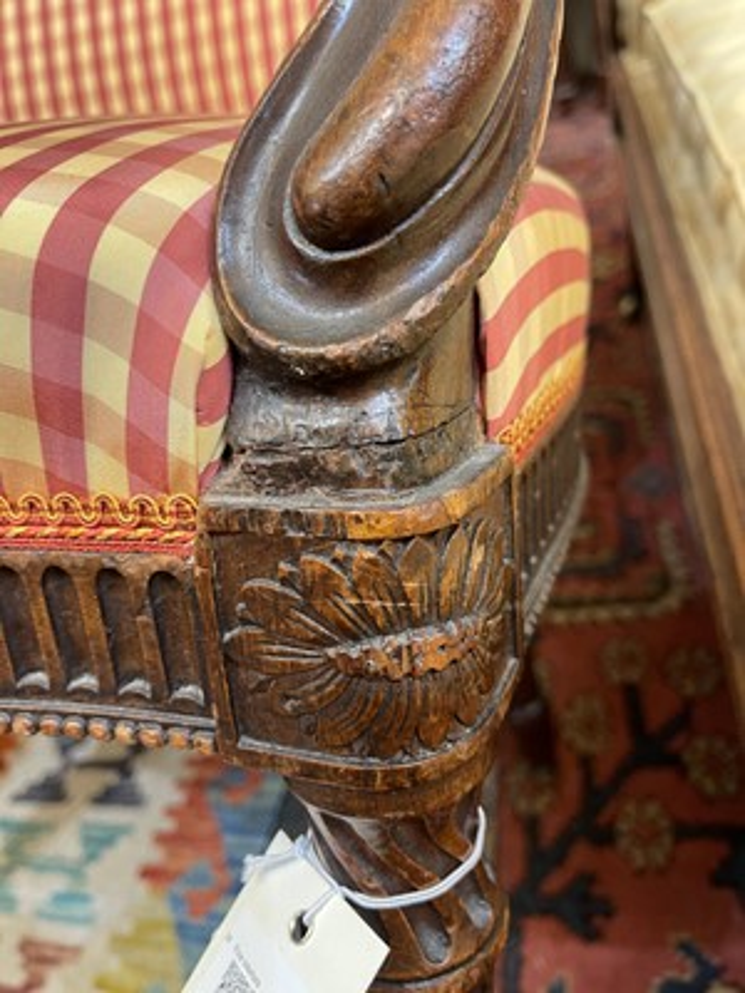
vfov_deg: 69.4
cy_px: 496
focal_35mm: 25
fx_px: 717
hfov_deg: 54.9
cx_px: 372
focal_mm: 5.1
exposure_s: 1/50
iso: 320
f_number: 1.6
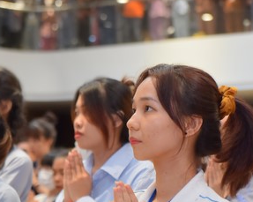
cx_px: 68
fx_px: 1115
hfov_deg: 12.9
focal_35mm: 149
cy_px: 194
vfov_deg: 10.3
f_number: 3.5
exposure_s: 1/80
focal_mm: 70
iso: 1250
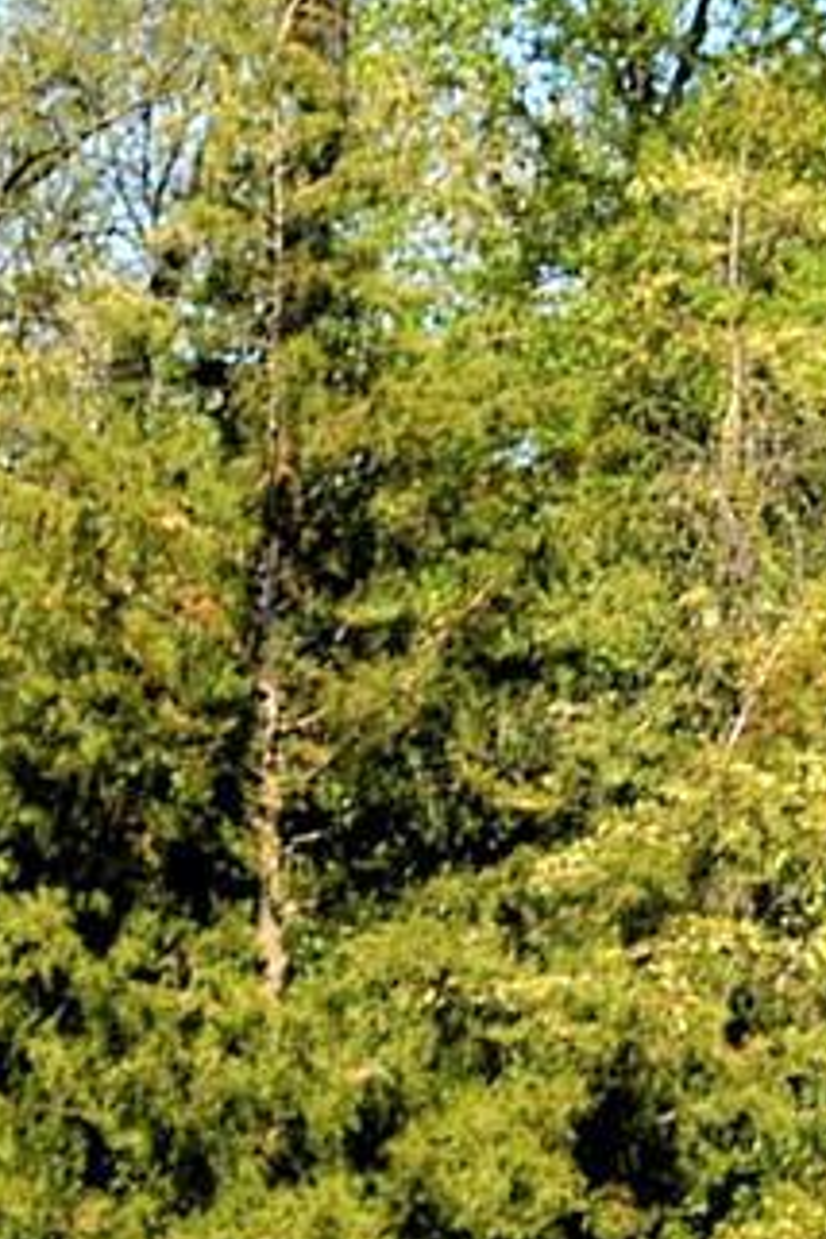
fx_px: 9223
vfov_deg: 7.6
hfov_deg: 5.1
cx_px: 1193
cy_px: 1569
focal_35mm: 268
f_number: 4.5
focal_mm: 28
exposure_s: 1/1000
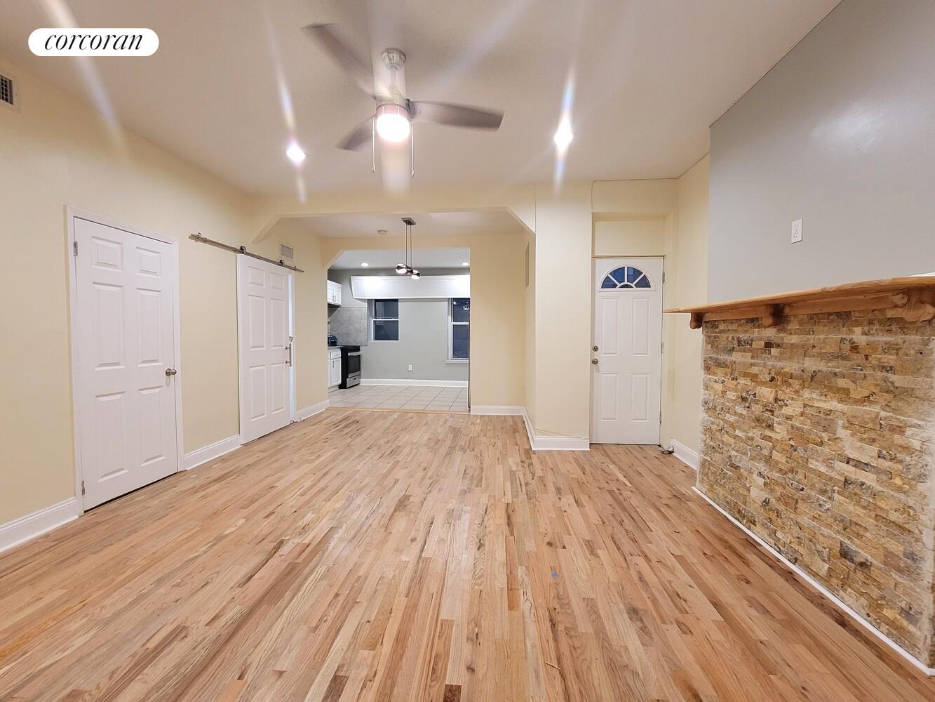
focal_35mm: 13
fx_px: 351
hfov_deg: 106.2
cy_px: 351
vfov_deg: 89.9
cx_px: 468
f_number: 2.2
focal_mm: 2.2
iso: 400
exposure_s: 1/59
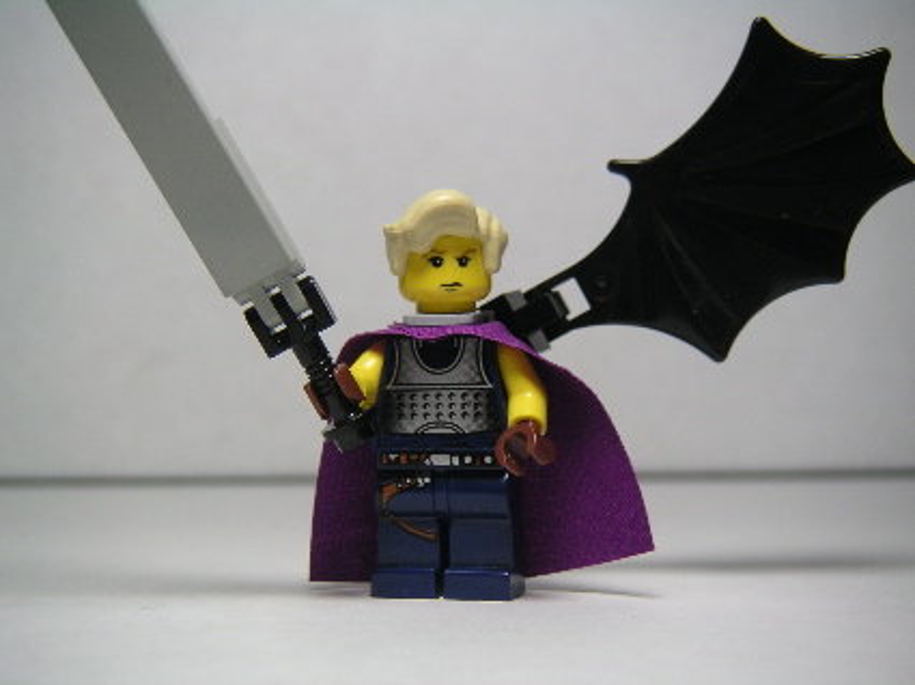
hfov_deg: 27.8
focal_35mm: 70
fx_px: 1849
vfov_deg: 21.0
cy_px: 342
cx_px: 458
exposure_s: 1/90
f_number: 3.1
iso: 50
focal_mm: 10.9
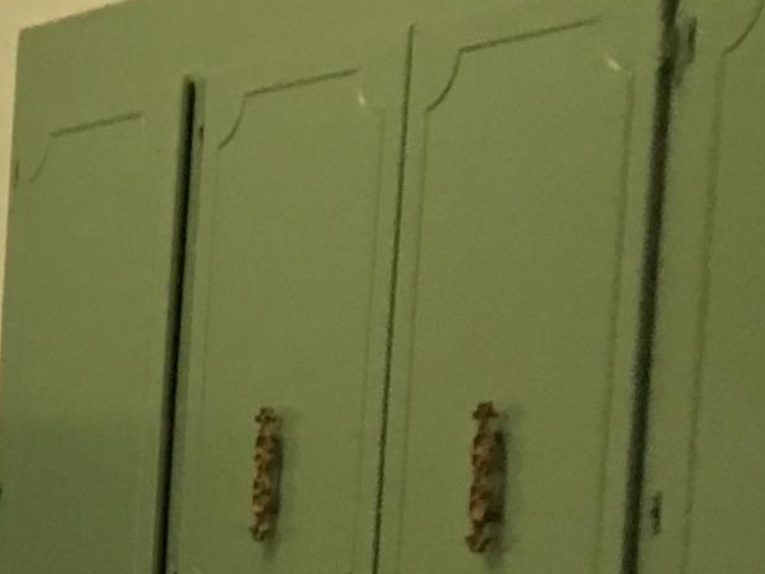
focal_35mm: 141
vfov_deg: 10.2
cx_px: -730
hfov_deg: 12.4
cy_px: 864
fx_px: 3117
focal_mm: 4.15
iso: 64
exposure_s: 1/15
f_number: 2.2
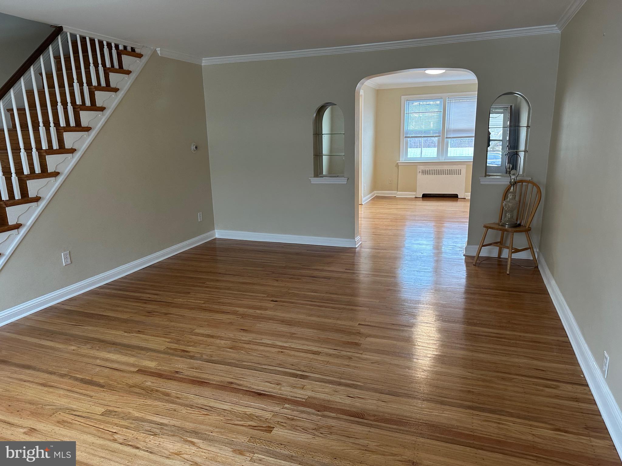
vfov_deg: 56.8
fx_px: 431
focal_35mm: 24
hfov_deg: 71.6
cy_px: 233
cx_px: 311
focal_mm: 6.86
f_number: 1.78
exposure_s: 1/60
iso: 160
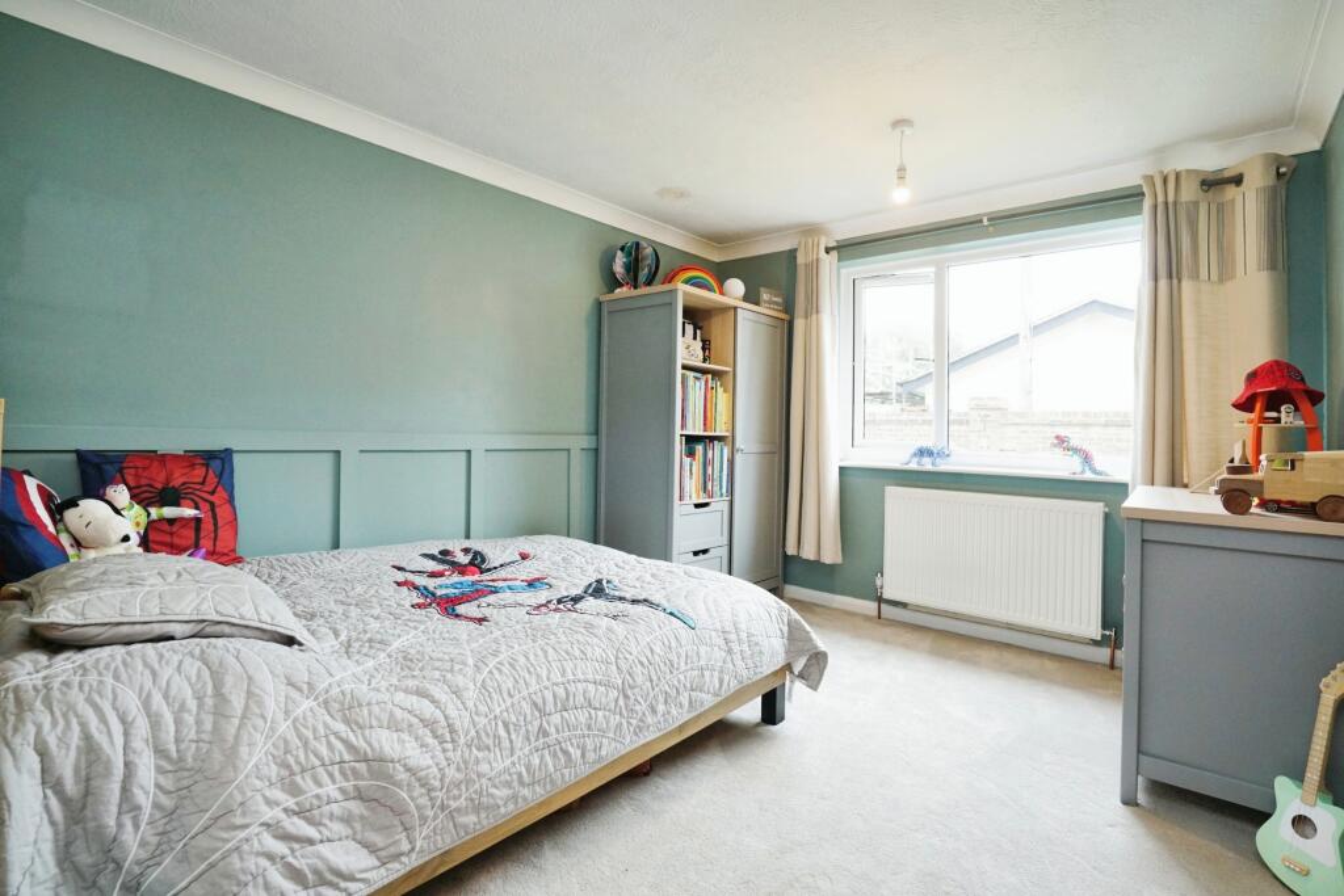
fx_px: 597
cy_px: 448
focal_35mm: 16
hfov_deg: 96.7
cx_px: 672
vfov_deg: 73.8
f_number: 8
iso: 2000
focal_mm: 16
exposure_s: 1/60
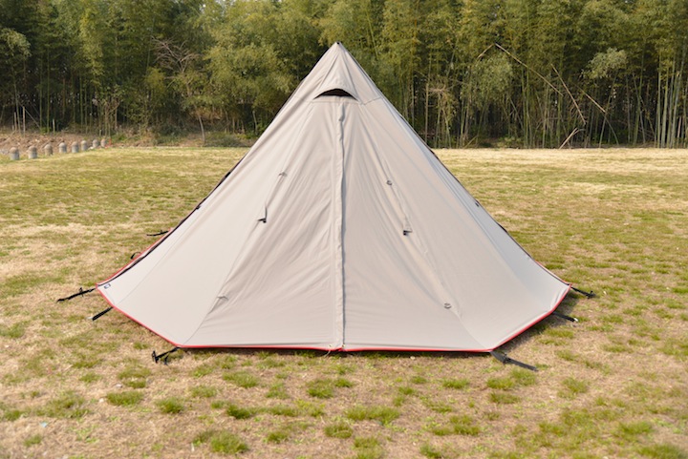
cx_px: 344
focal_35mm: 40
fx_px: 765
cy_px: 230
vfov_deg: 33.4
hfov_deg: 48.4
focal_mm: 40
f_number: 4
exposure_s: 1/2500
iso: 400
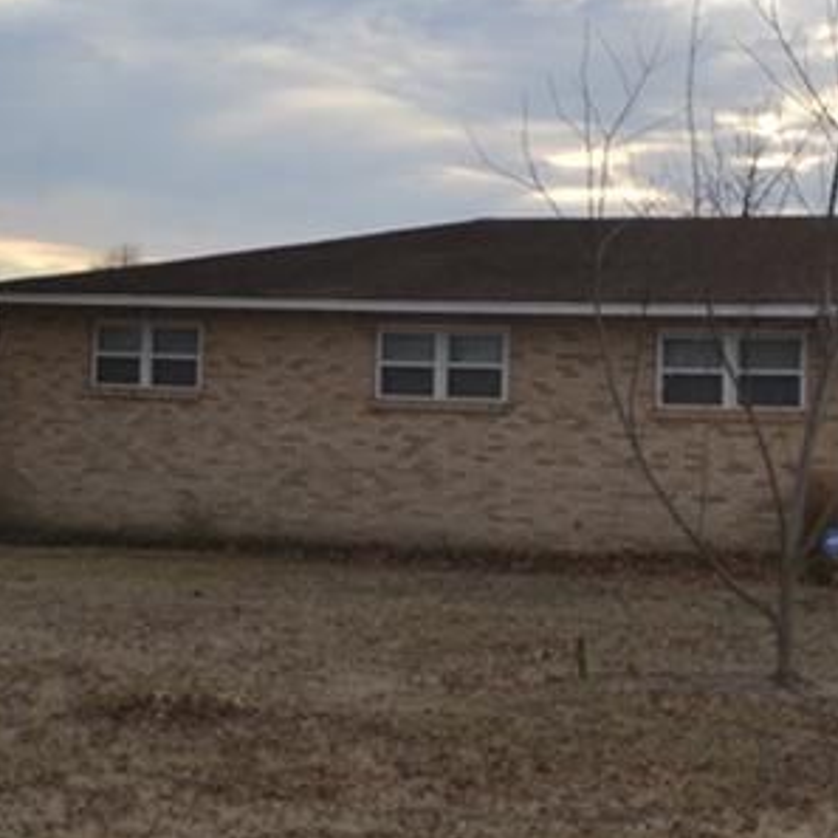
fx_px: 2410
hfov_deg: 19.6
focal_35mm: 88
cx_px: 624
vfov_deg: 19.5
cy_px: 166
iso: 100
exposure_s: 1/200
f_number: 4
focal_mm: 20
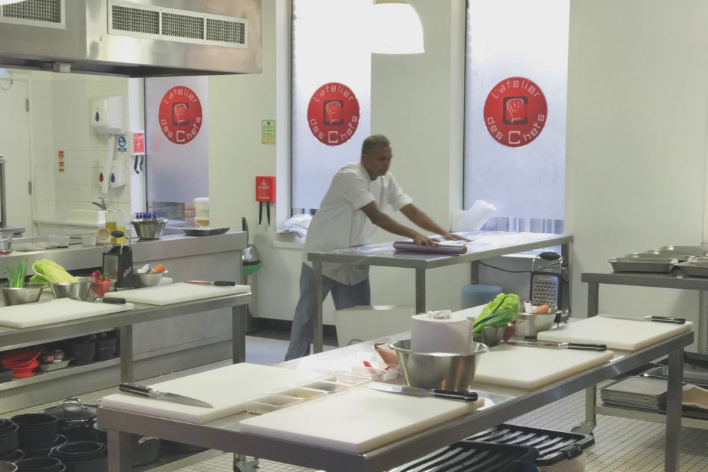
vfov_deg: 22.6
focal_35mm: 60
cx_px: 351
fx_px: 1180
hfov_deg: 33.4
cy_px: 266
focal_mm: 6.6
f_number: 2.8
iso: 100
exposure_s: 1/50
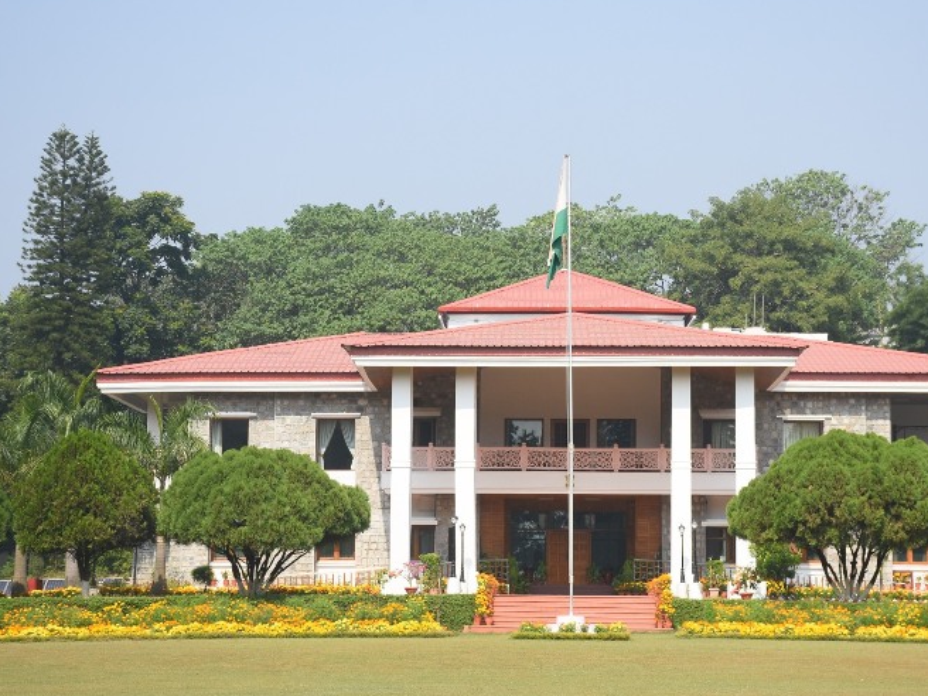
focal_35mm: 98
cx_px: 538
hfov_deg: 20.0
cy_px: 349
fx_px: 2627
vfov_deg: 15.1
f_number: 7.1
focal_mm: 56
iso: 250
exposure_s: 1/800
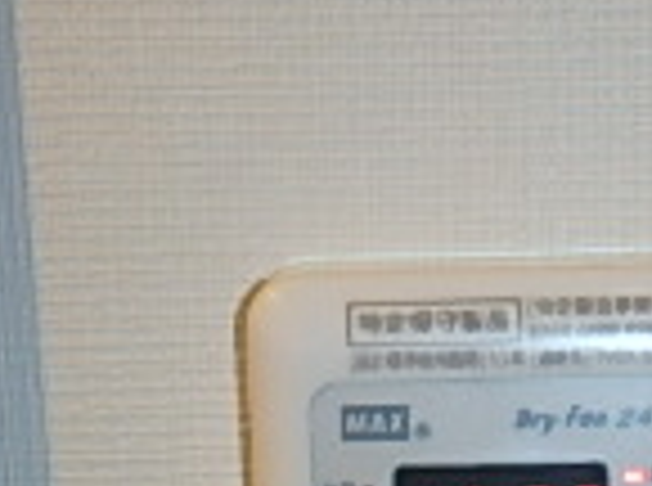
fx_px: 1747
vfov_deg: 14.9
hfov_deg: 21.0
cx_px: 490
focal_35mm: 93
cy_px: 688
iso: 125
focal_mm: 3.7
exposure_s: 1/30
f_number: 3.5
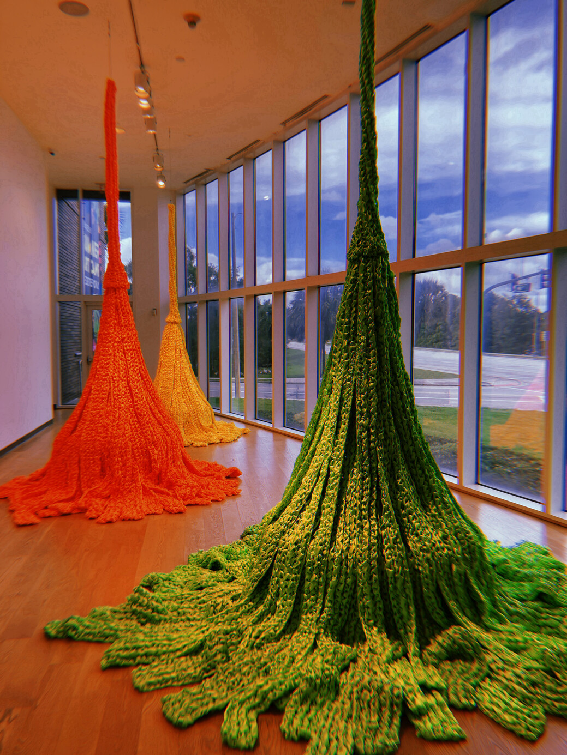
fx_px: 611
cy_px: 378
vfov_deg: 63.4
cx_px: 284
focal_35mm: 28
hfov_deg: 49.8
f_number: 1.8
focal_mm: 3.99
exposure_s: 1/60
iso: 40
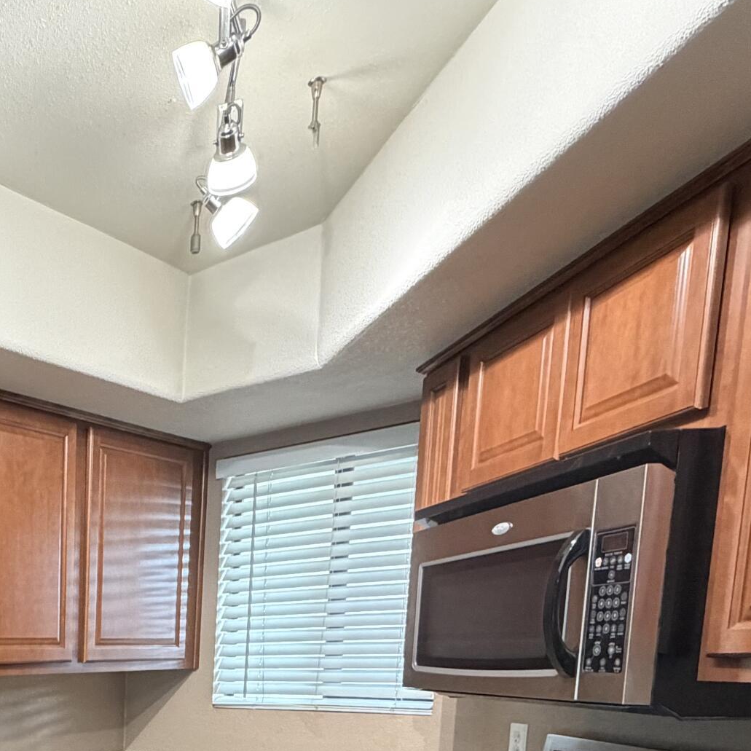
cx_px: -85
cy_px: 787
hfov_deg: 37.9
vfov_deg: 39.4
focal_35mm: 36
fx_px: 884
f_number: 2.2
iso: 400
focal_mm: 2.22
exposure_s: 1/60
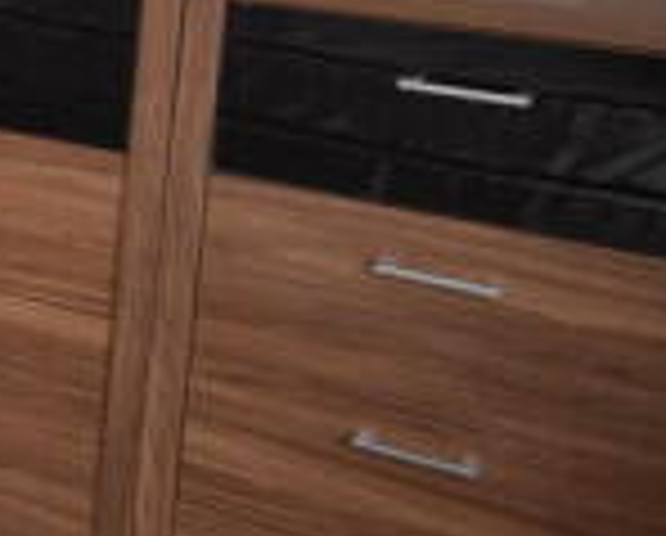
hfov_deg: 17.3
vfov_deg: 17.3
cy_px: 7
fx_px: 1718
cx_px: -578
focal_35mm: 87
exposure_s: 1/60
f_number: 4.8
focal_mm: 14
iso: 2200
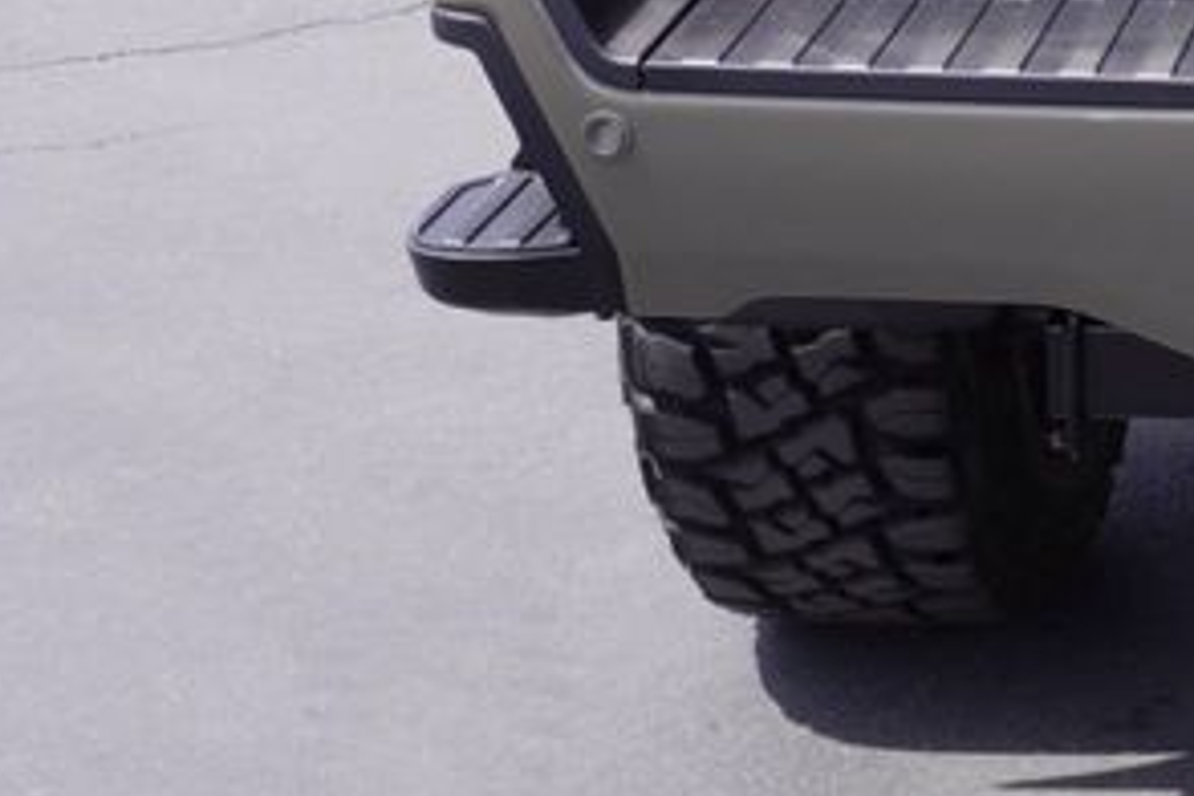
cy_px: -341
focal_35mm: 115
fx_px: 3814
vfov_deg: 11.5
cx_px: 1819
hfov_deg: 16.2
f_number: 8
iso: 100
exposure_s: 1/125
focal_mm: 22
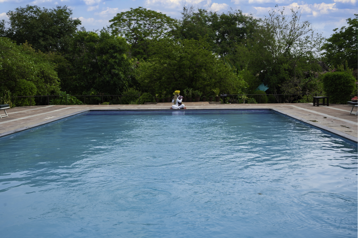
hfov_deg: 54.4
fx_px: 348
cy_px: 119
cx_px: 179
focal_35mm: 35
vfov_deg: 37.9
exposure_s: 1/125
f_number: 9
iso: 100
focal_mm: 35
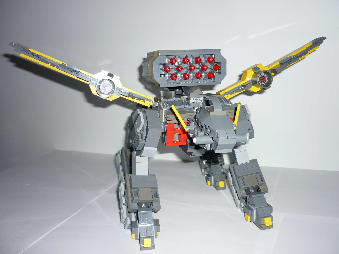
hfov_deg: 55.4
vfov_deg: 42.9
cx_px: 170
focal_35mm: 33
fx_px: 323
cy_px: 127
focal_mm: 5.5
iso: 100
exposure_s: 1/60
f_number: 2.8
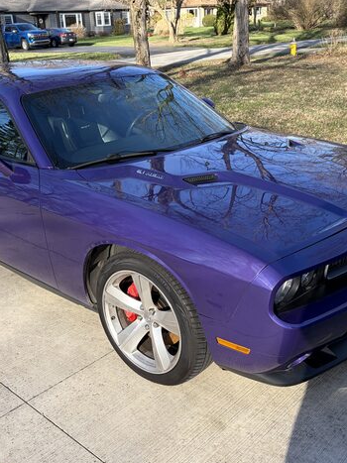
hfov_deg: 36.8
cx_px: 172
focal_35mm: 39
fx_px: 522
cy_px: 239
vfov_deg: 47.9
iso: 50
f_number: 1.6
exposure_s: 1/756
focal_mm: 5.96
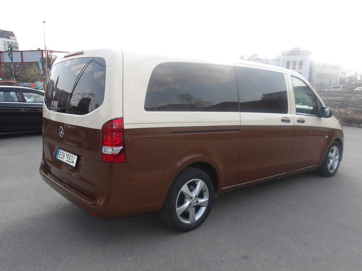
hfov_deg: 65.3
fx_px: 282
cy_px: 136
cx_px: 181
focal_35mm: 27
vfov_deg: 51.4
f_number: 3
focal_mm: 4.9
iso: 100
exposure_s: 1/424
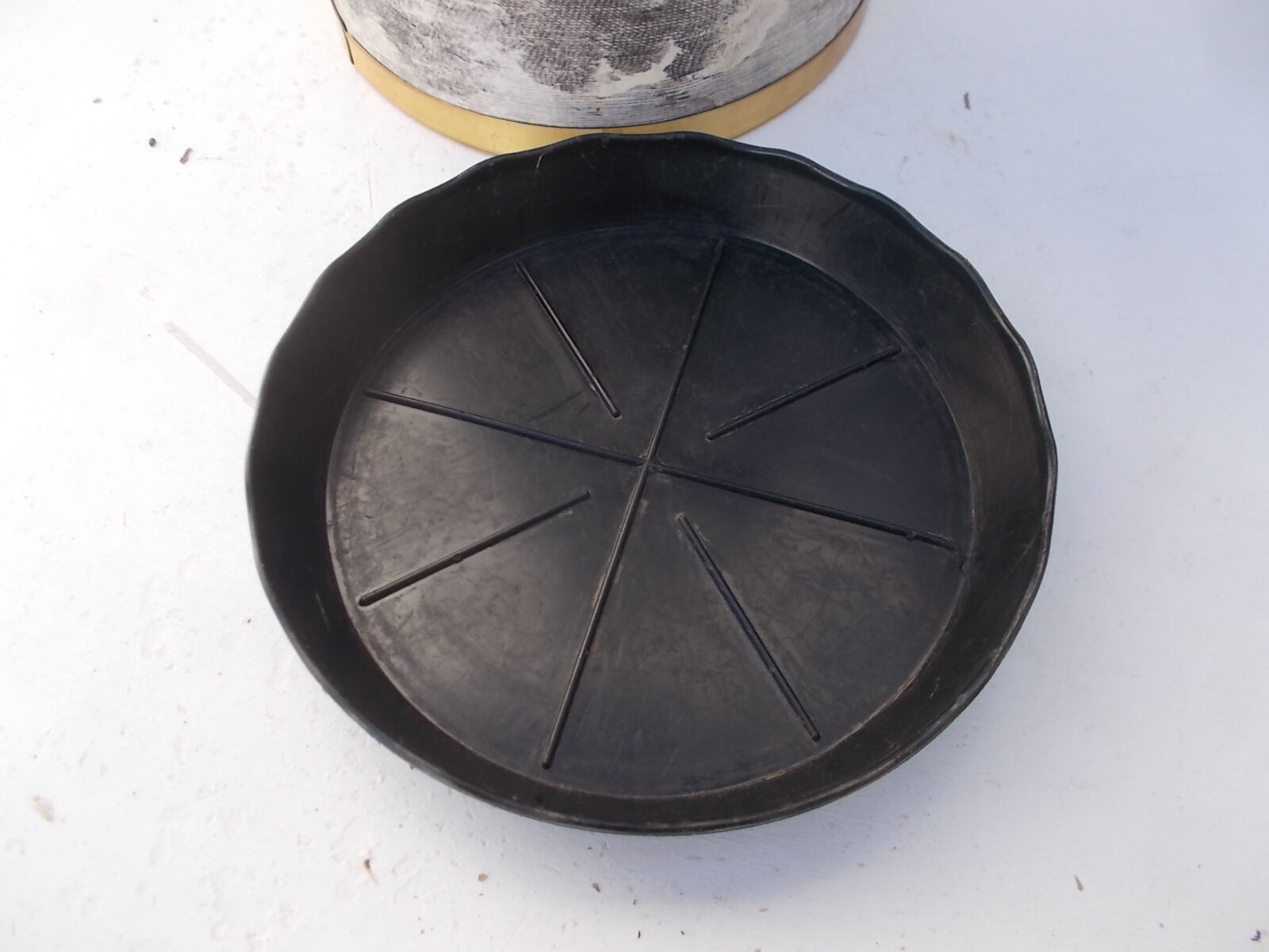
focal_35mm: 26
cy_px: 476
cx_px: 634
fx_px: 953
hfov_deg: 67.3
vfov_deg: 53.1
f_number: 3.2
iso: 80
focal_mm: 4.6
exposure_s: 1/160
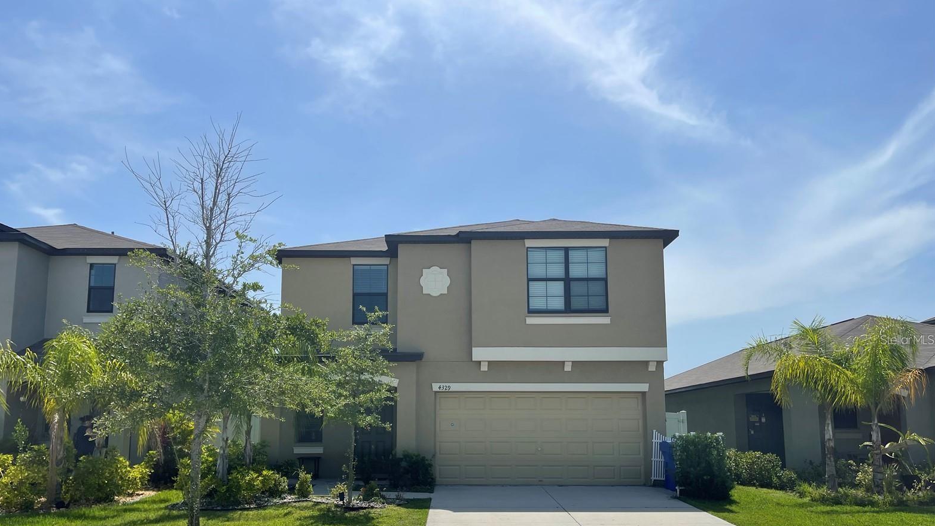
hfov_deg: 66.1
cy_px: 339
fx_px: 719
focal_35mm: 29
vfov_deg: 39.8
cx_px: 458
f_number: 1.6
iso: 32
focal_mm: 5.1
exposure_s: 1/6579
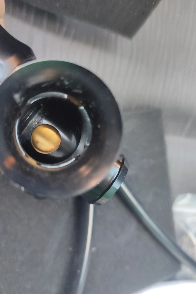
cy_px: 150
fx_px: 220
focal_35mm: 27
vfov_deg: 67.4
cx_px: 96
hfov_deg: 47.9
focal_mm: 6.04
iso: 163
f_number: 1.9
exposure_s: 1/33
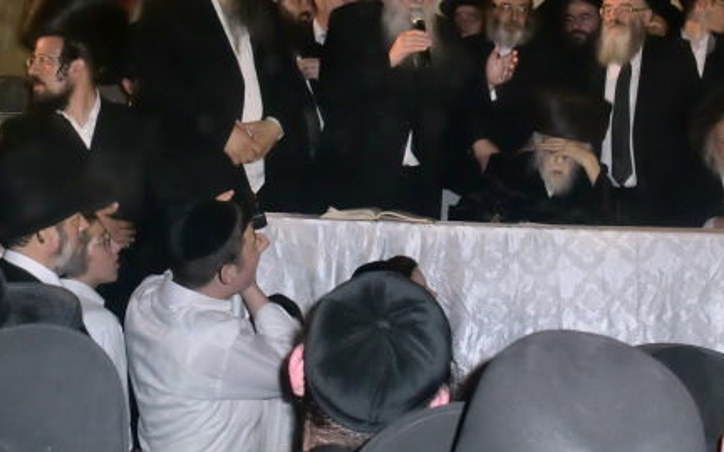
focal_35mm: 55
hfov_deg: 36.6
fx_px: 1085
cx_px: 464
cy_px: 54
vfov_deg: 23.0
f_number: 3.1
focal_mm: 6.3
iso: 250
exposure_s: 1/40
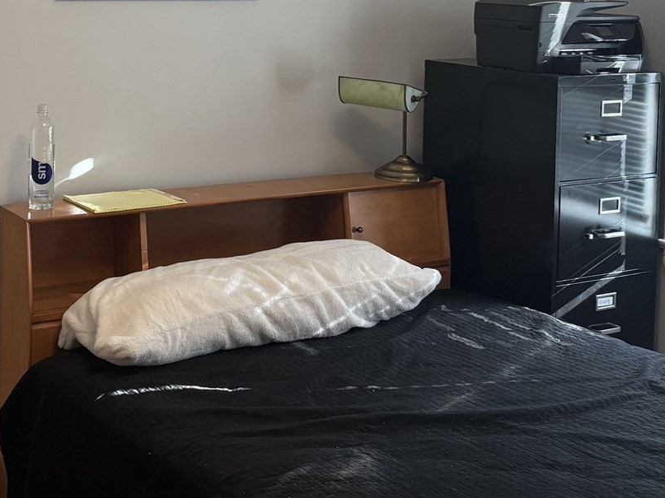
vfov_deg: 21.7
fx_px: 1268
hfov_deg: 29.3
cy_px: 40
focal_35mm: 66
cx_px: 273
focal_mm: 5.96
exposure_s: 1/121
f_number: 1.6
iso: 125
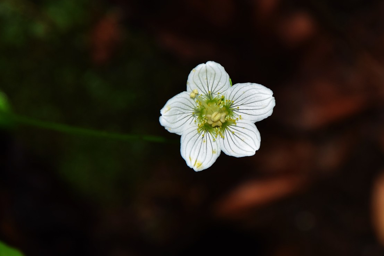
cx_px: 228
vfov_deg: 4.0
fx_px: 3649
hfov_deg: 6.0
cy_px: 138
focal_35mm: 342
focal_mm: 105
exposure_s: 1/60
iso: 100
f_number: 8
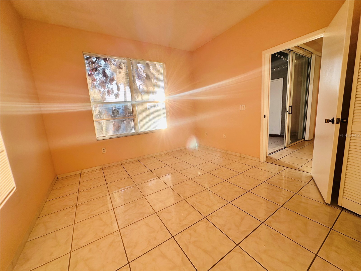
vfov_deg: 85.7
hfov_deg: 102.1
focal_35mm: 14
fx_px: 146
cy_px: 136
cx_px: 180
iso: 40
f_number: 2.2
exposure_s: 1/313
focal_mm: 2.22
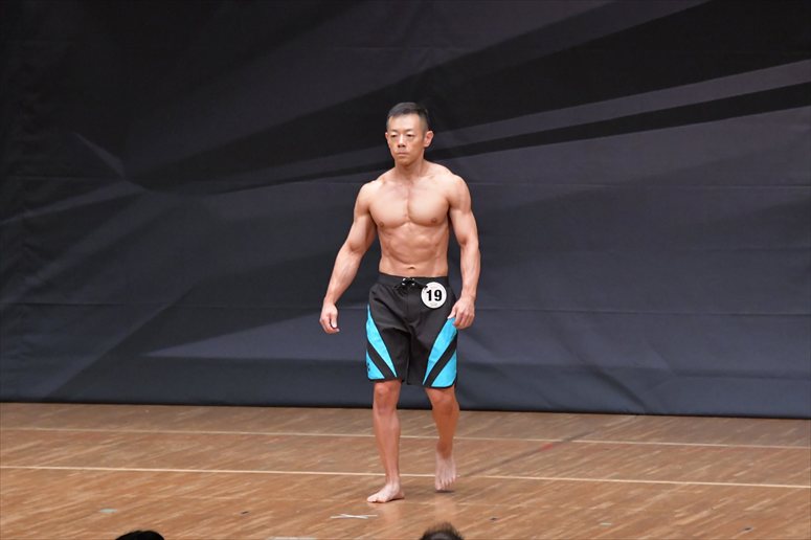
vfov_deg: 5.1
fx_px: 6080
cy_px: 270
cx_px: 406
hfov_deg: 7.6
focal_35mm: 270
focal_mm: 180
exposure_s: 1/400
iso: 6400
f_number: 5.6
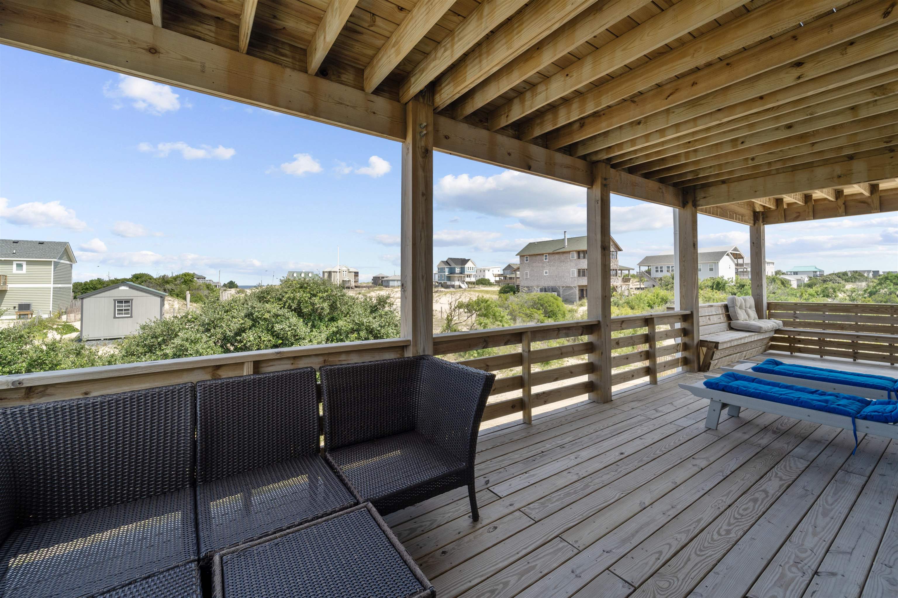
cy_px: 299
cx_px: 449
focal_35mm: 14
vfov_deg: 81.2
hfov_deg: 104.3
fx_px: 349
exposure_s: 1/160
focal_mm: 14
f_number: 8
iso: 100
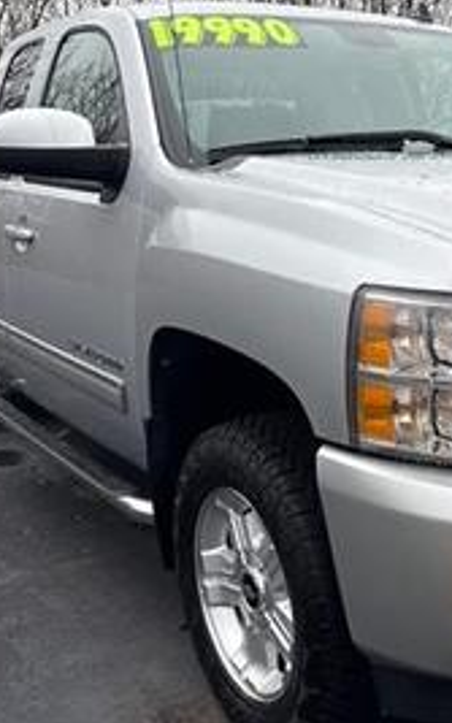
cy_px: 371
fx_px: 946
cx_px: 428
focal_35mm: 48
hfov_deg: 25.8
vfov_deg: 41.8
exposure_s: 1/898
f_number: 1.78
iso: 80
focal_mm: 6.76
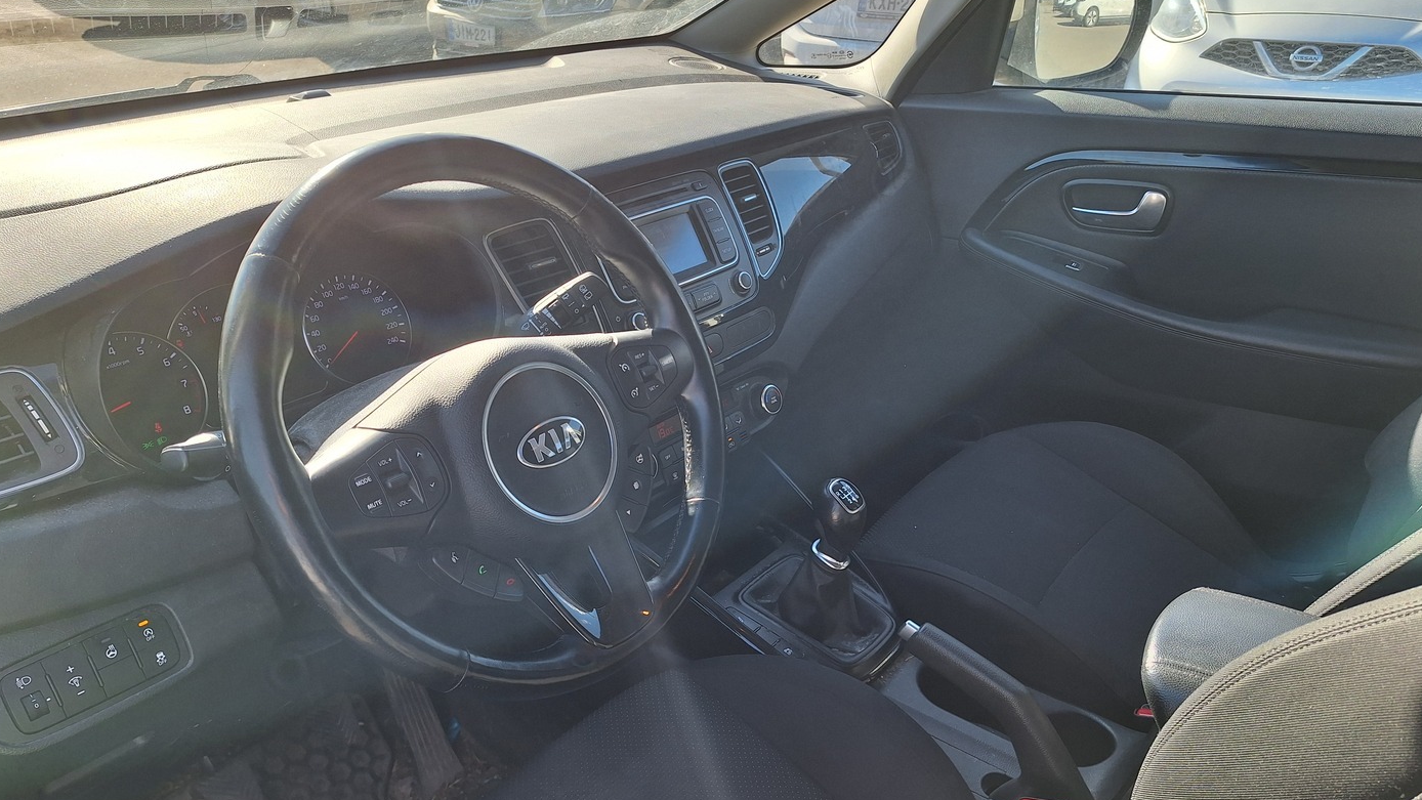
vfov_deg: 44.1
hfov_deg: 71.9
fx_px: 980
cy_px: 490
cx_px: 696
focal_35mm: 26
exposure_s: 1/275
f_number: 1.8
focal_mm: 5.54
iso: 40
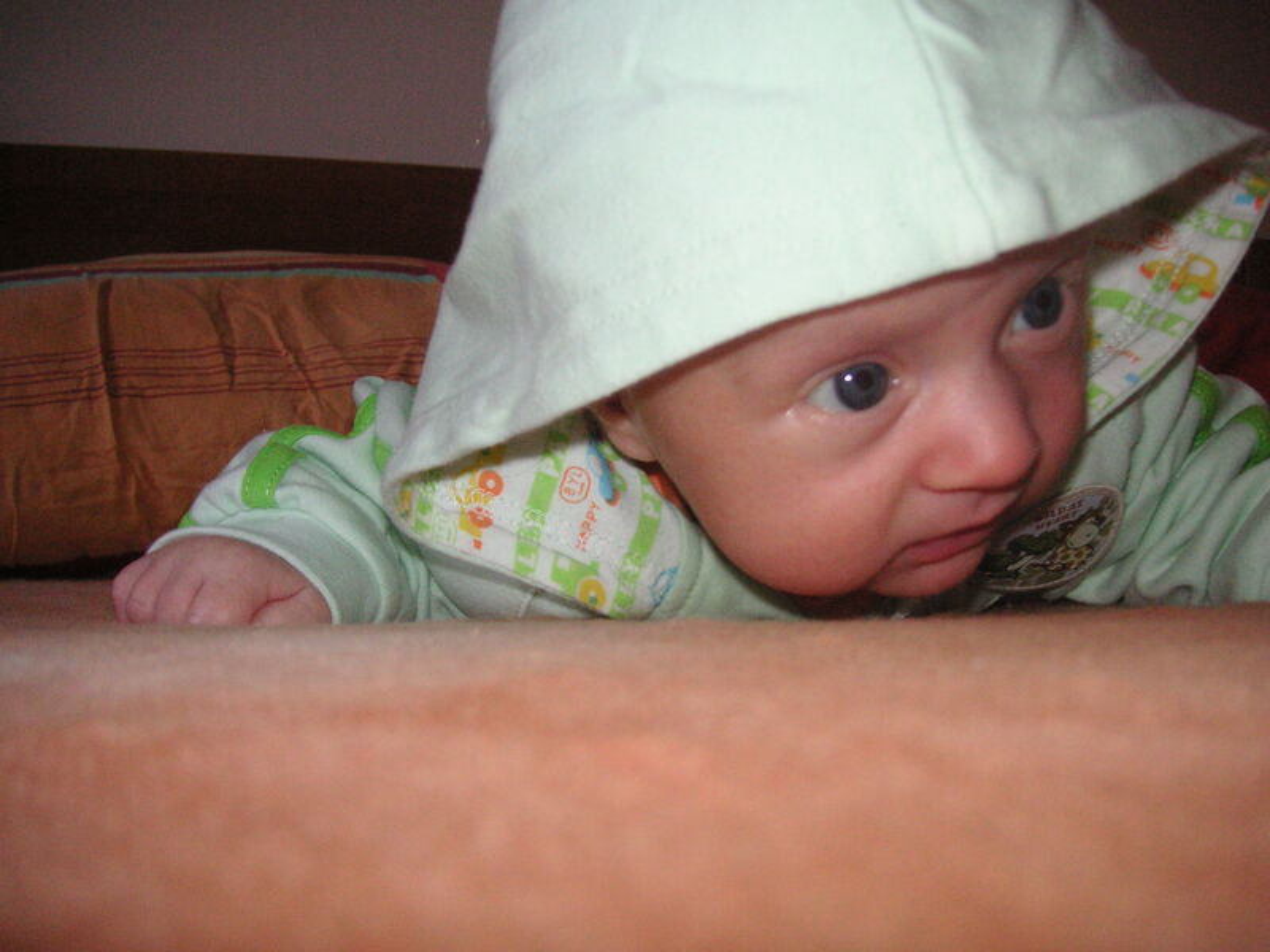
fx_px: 1357
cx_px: 635
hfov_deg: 50.1
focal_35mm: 37
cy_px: 476
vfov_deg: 38.7
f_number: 2.8
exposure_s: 1/45
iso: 160
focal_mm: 6.1
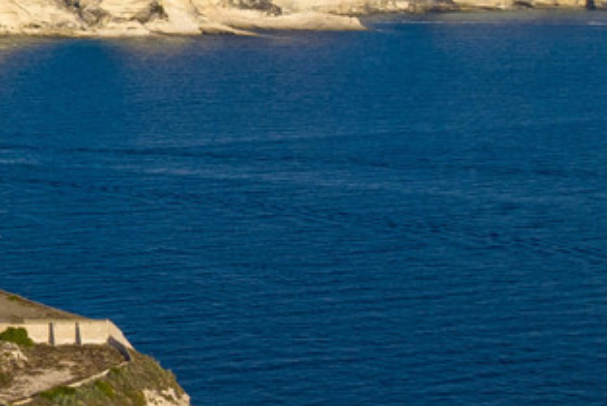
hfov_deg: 12.8
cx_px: -806
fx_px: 2143
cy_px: -8
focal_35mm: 127
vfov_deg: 10.7
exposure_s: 1/400
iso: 100
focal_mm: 12.3
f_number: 7.1
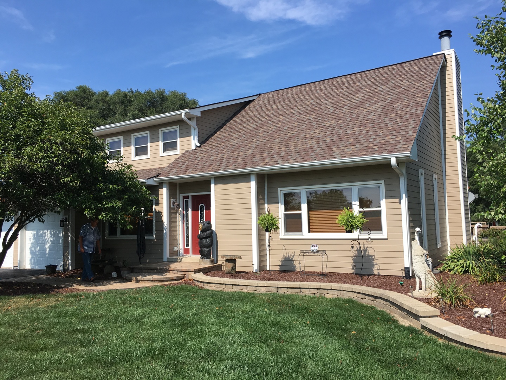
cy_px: 190
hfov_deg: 61.7
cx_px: 253
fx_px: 424
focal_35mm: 29
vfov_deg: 48.2
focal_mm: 4.15
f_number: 2.2
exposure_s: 1/1399
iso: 25
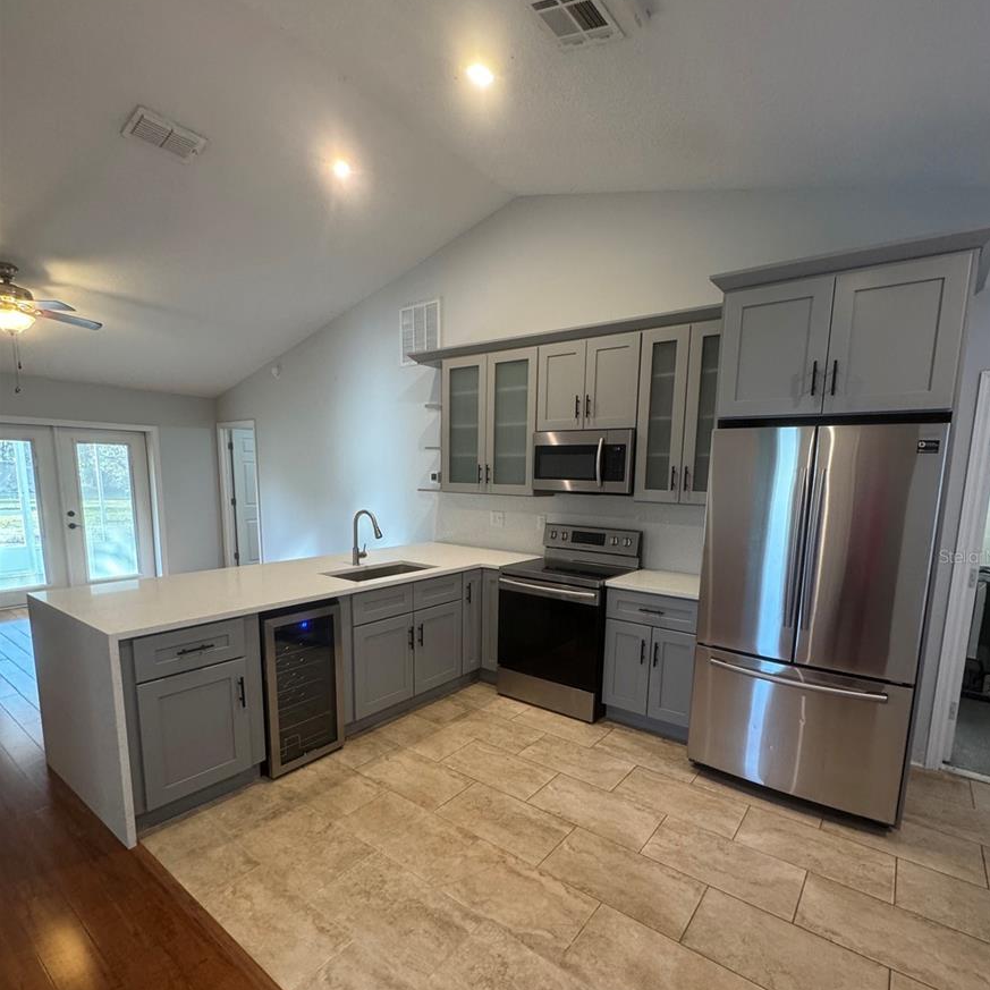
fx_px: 550
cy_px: 556
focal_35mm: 17
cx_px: 509
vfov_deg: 83.6
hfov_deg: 83.9
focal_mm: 2.22
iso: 250
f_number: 2.2
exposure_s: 1/60
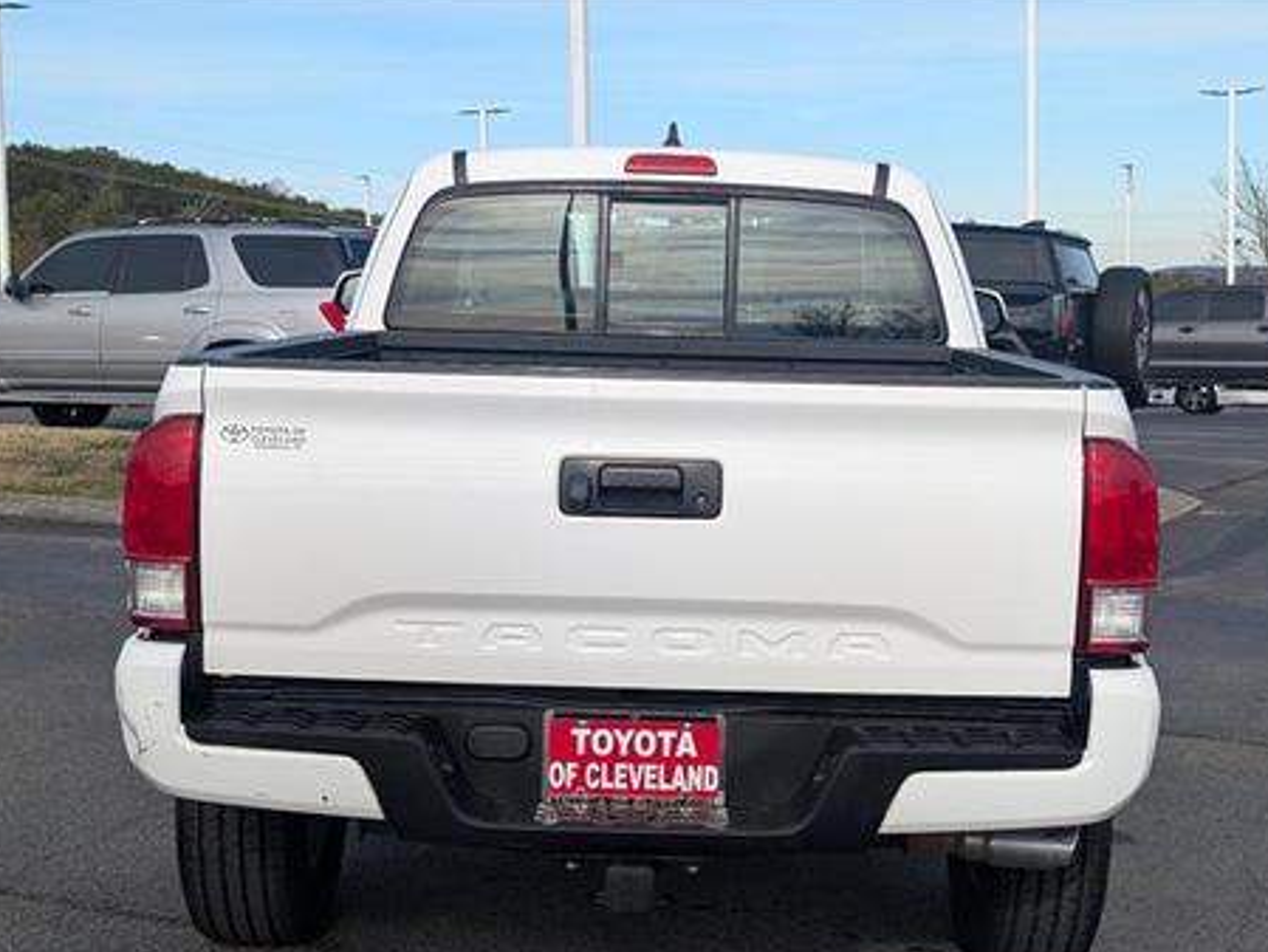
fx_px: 2015
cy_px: 520
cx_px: 621
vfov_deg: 26.6
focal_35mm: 55
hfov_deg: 34.9
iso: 30
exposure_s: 1/1000
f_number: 1.68
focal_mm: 6.9
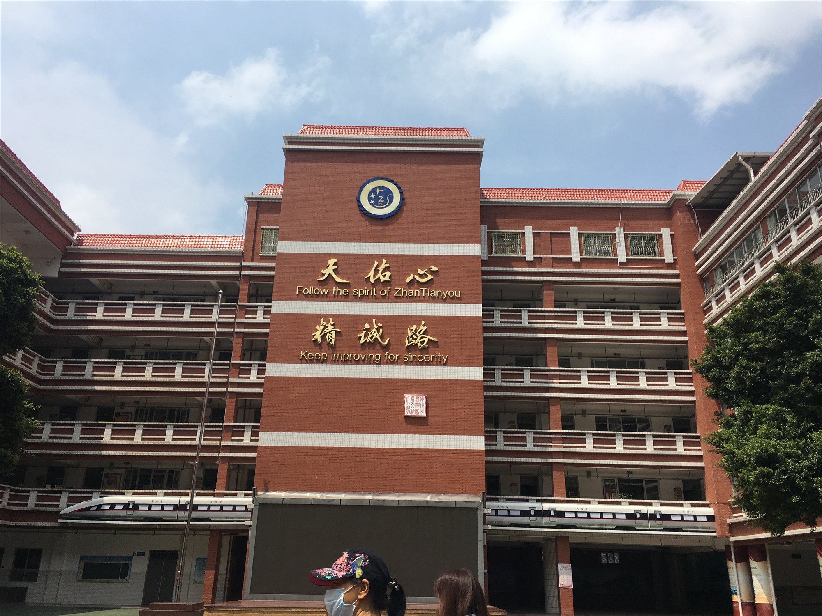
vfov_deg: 48.2
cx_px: 411
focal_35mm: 29
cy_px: 308
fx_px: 689
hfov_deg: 61.7
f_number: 2.2
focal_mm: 4.15
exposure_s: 1/2331
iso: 25
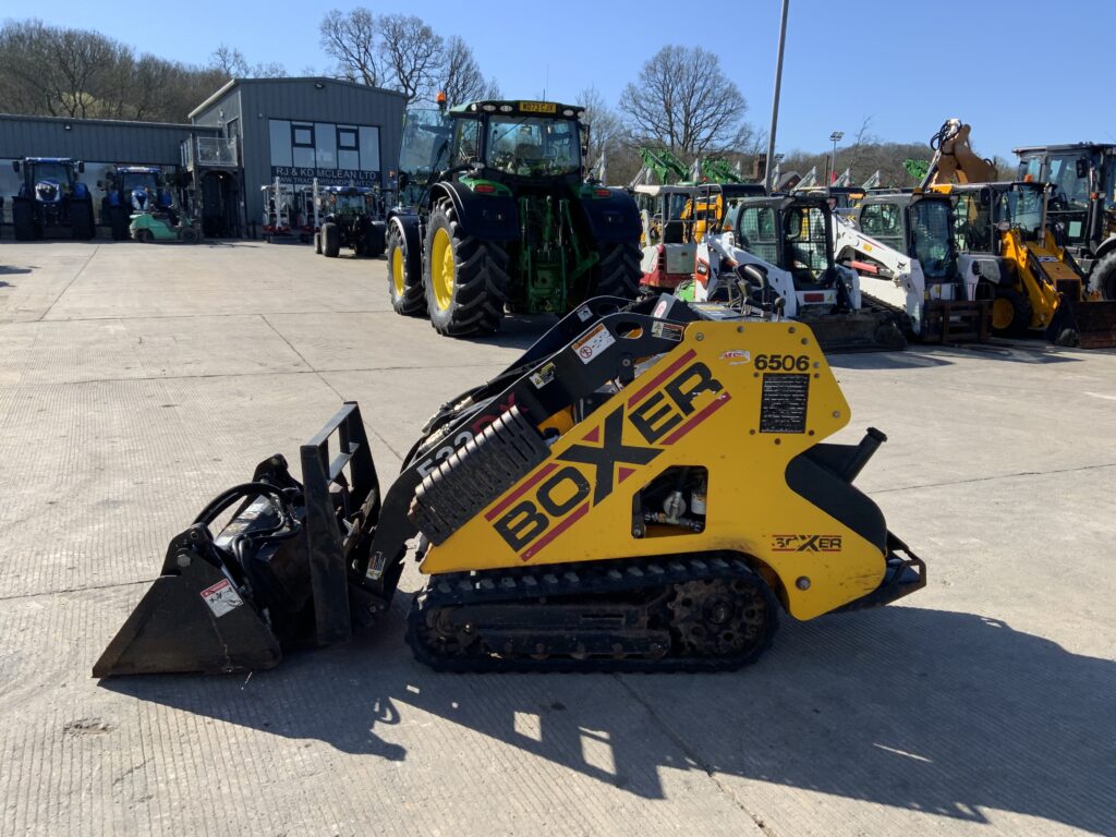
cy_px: 418
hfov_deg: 61.7
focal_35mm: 29
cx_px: 558
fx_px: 935
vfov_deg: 48.2
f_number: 1.8
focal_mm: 3
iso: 16
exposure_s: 1/1221
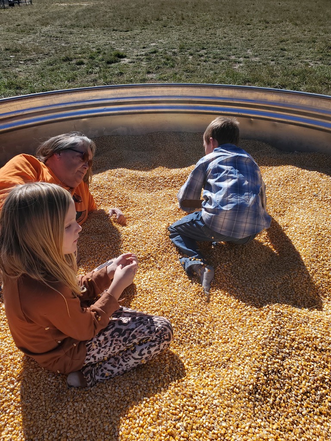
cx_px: 166
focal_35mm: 26
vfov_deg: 67.3
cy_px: 220
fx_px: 331
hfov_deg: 53.1
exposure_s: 1/1894
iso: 50
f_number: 2.4
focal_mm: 4.3
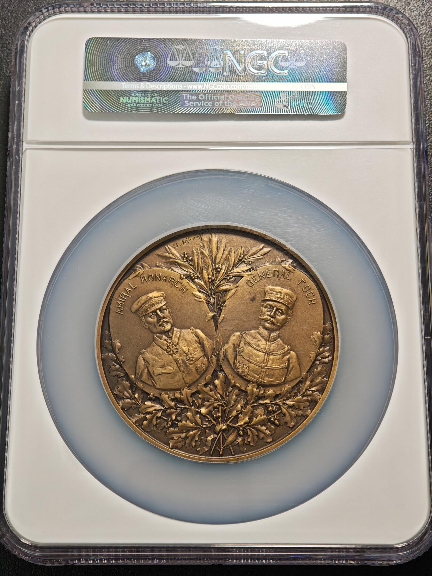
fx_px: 998
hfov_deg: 24.4
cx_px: 216
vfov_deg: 32.2
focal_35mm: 60
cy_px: 288
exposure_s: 1/101
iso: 320
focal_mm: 9
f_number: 2
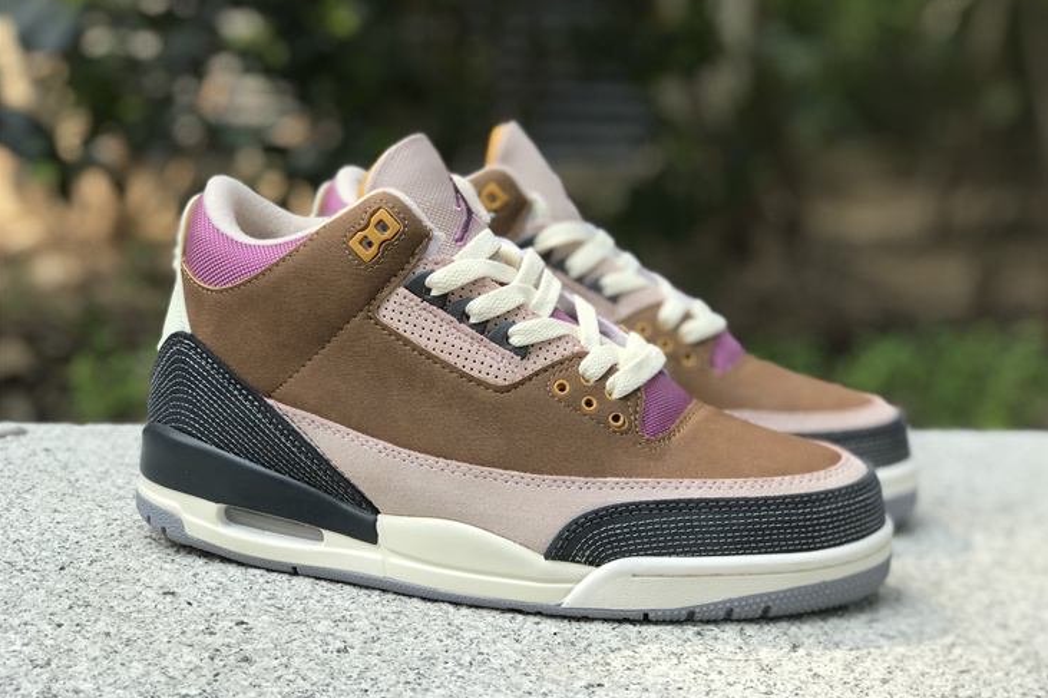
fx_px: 1746
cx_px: 528
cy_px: 340
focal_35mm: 60
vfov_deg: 22.6
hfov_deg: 33.4
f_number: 2.8
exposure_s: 1/297
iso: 20
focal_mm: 6.6
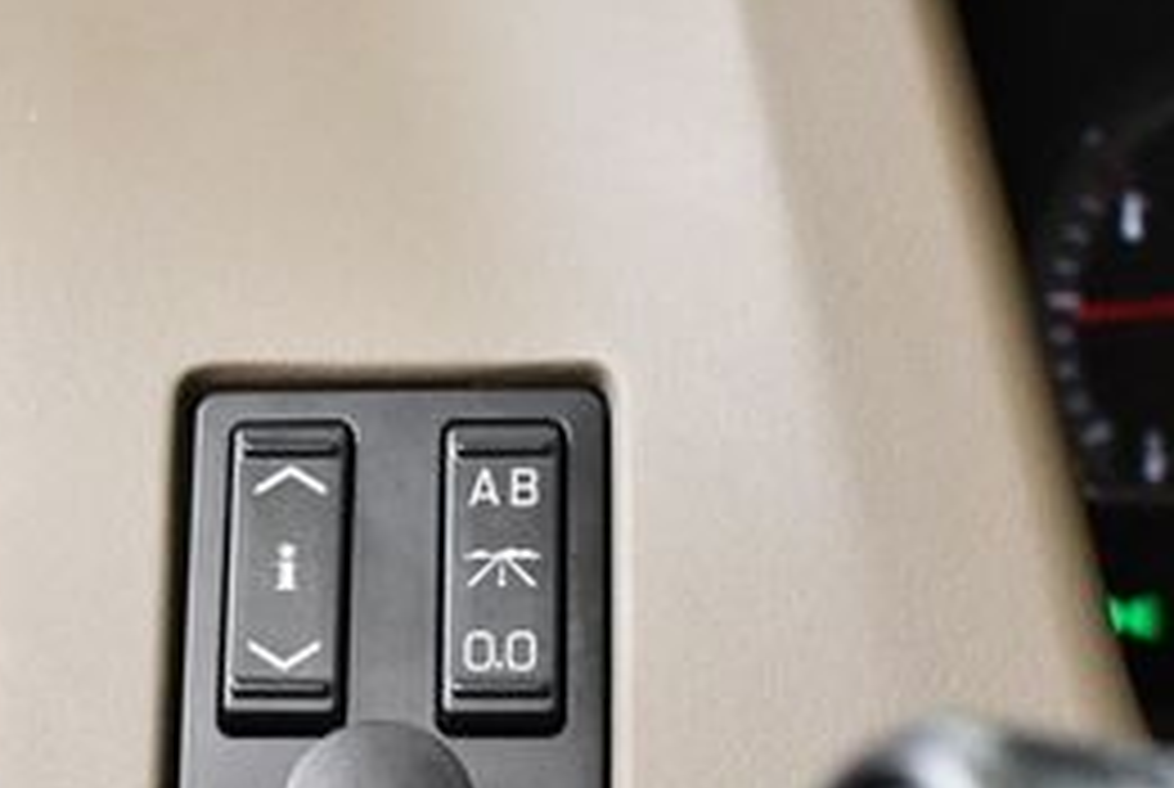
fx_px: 3365
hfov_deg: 19.6
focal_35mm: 103
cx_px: 288
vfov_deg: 13.2
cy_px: 797
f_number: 3.8
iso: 3200
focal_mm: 21
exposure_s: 1/125
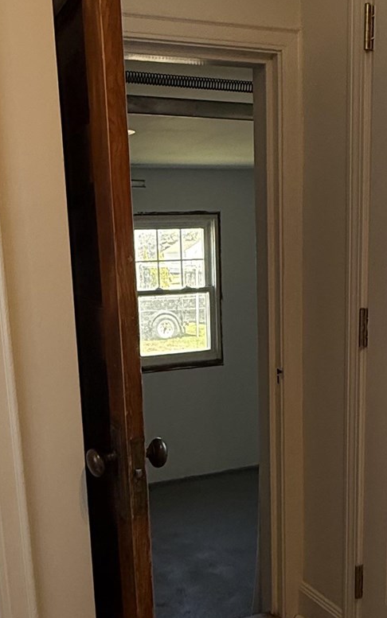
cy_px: 423
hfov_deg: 29.2
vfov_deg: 44.4
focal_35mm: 44
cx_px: 197
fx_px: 742
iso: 160
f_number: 2.2
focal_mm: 2.22
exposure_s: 1/120
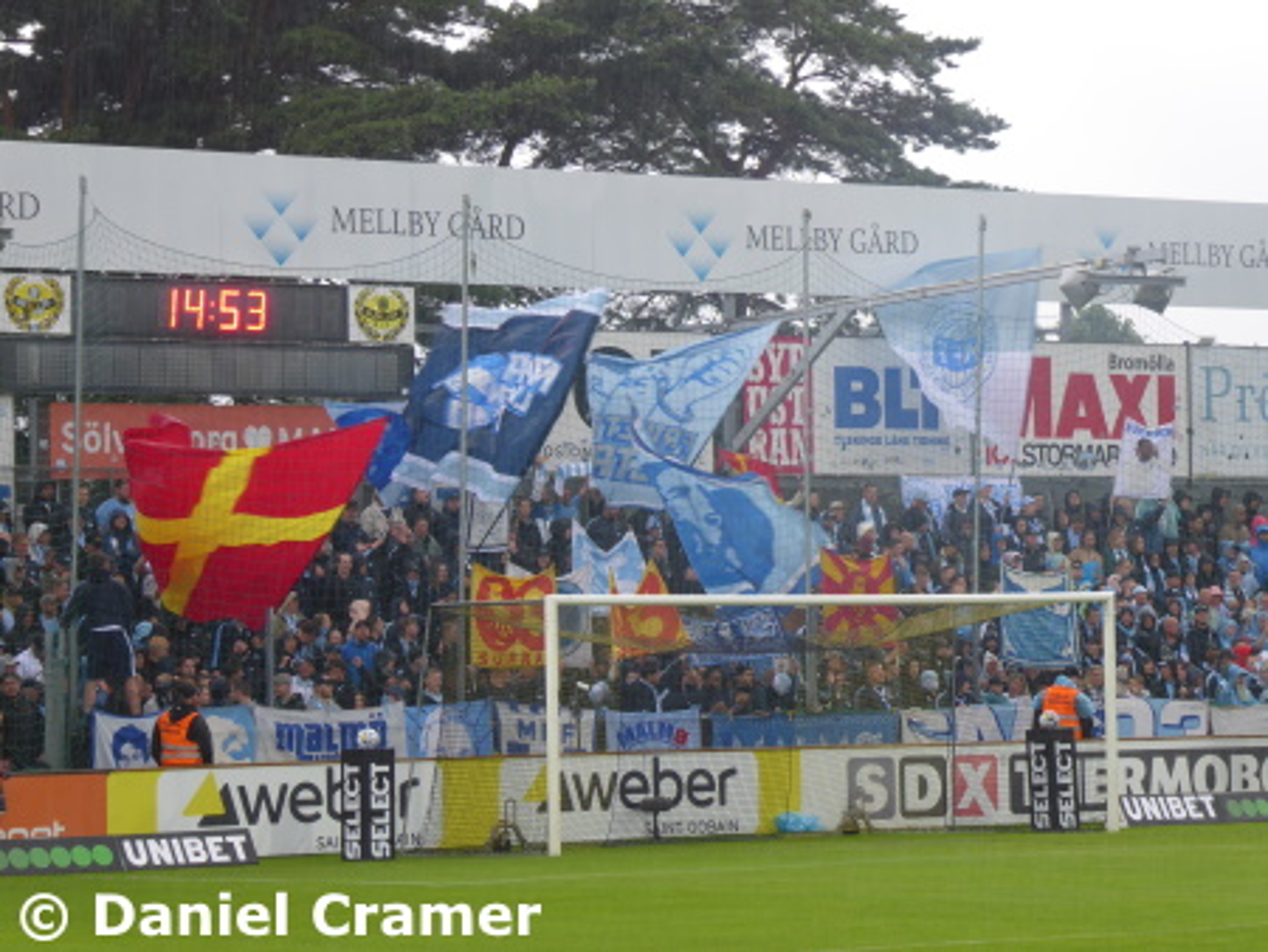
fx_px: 5864
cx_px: 634
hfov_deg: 12.3
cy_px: 476
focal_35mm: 160
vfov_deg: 9.3
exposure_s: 1/80
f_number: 5.5
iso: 125
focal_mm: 28.7
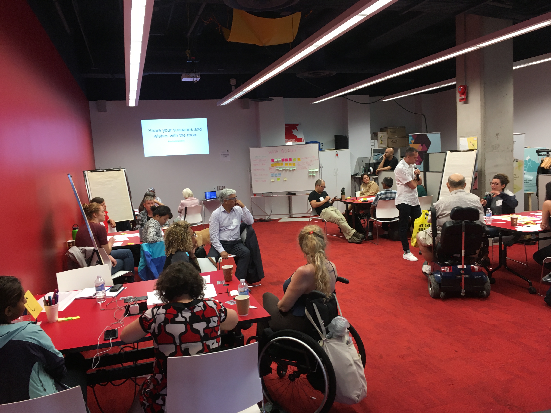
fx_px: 462
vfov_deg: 48.2
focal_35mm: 29
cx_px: 276
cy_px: 206
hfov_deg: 61.7
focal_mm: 4.15
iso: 64
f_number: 2.2
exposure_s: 1/30
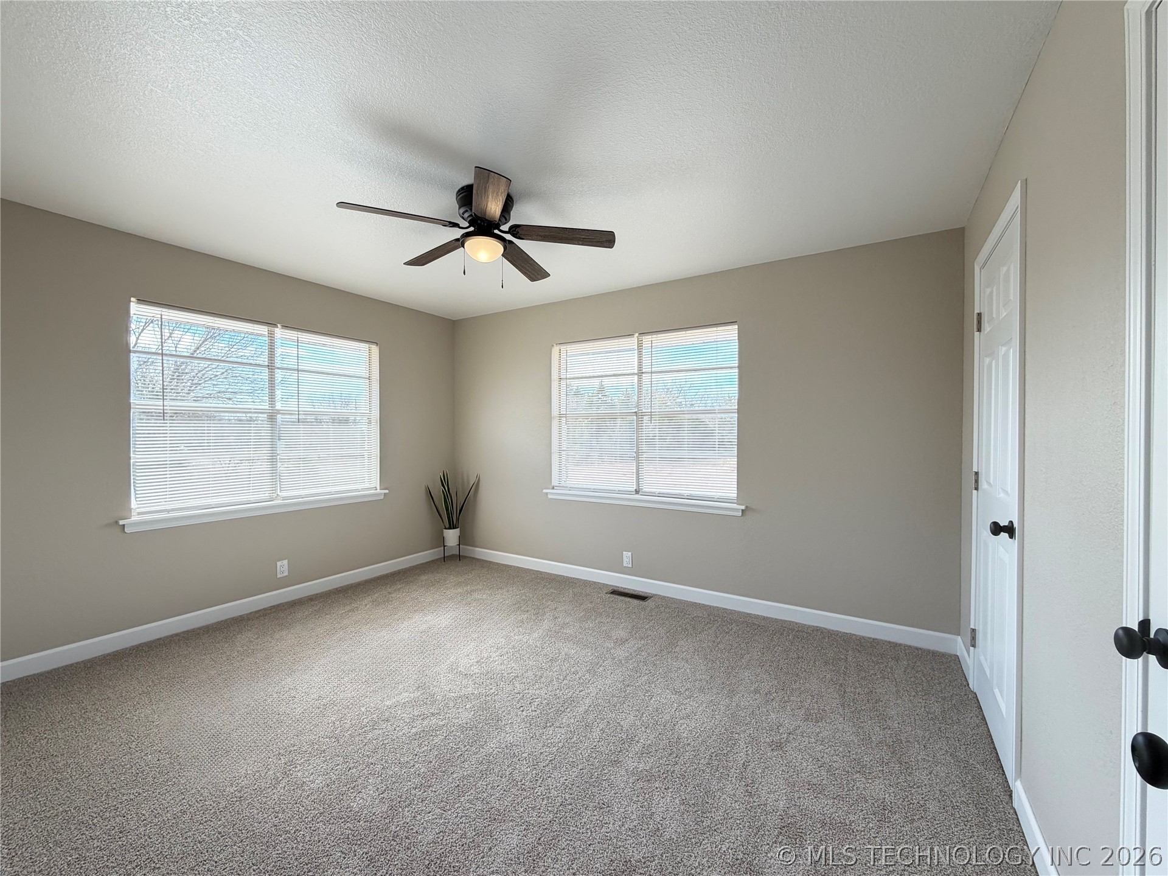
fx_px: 472
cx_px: 584
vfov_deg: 85.7
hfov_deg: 102.1
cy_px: 438
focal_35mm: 14
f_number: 2.2
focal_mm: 2.22
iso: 100
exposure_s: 1/121
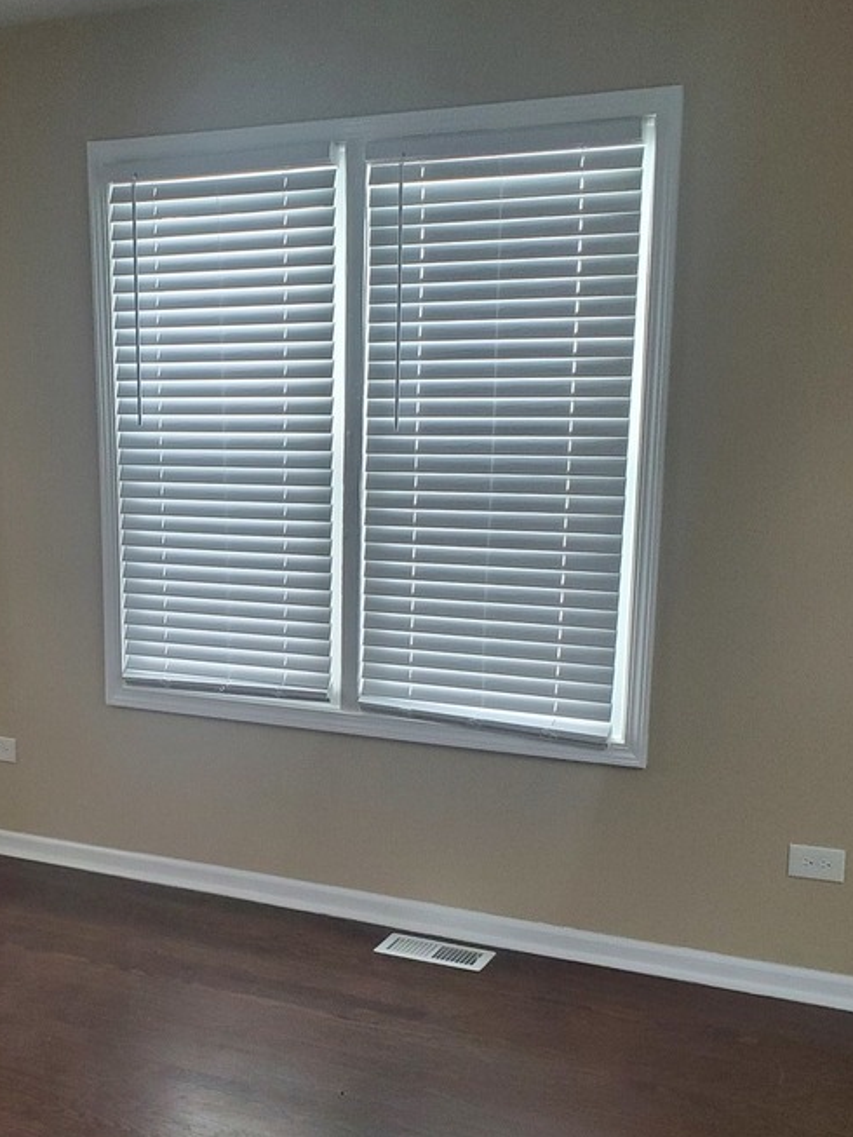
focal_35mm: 43
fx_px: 1412
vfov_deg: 43.4
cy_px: 733
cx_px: 240
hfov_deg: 33.1
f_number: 2.4
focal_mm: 4.3
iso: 320
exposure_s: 1/120
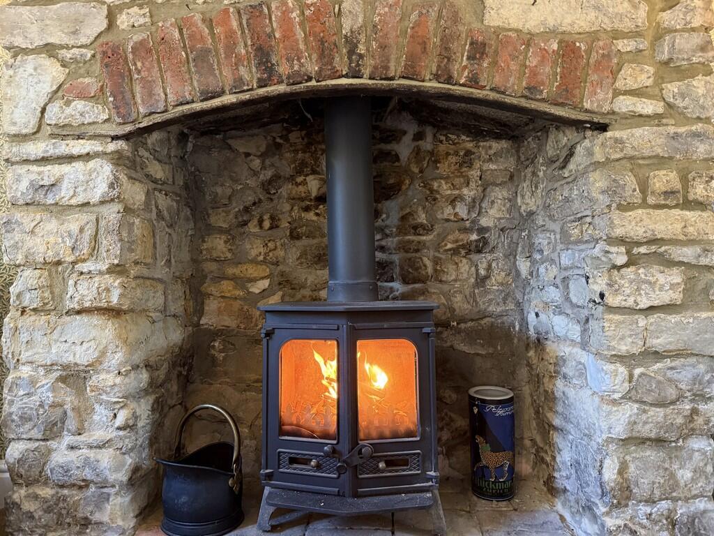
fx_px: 495
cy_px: 268
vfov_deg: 56.8
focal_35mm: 24
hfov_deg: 71.6
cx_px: 357
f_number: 1.78
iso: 640
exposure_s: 1/33
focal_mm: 6.76
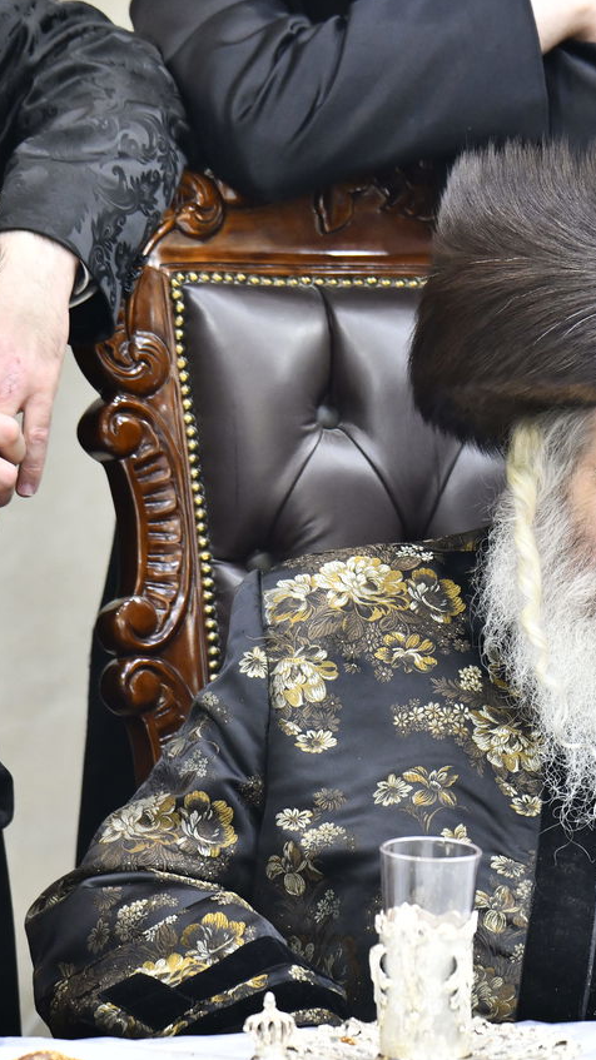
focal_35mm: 658
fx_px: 18500
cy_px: 497
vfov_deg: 3.3
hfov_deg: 1.8
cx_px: 650
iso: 1250
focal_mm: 380
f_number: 6
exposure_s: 1/160
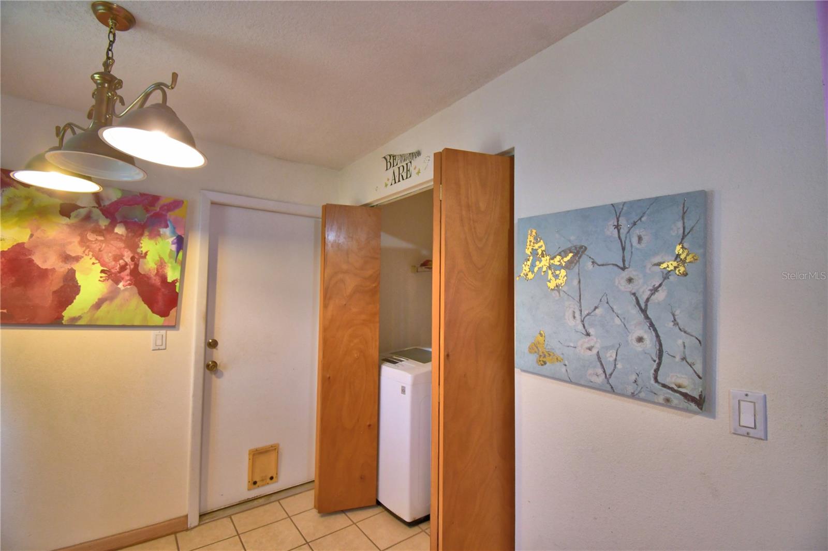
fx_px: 345
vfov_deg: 77.3
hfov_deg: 100.4
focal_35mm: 15
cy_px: 276
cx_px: 414
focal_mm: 10
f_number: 4.5
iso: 900
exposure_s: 1/30
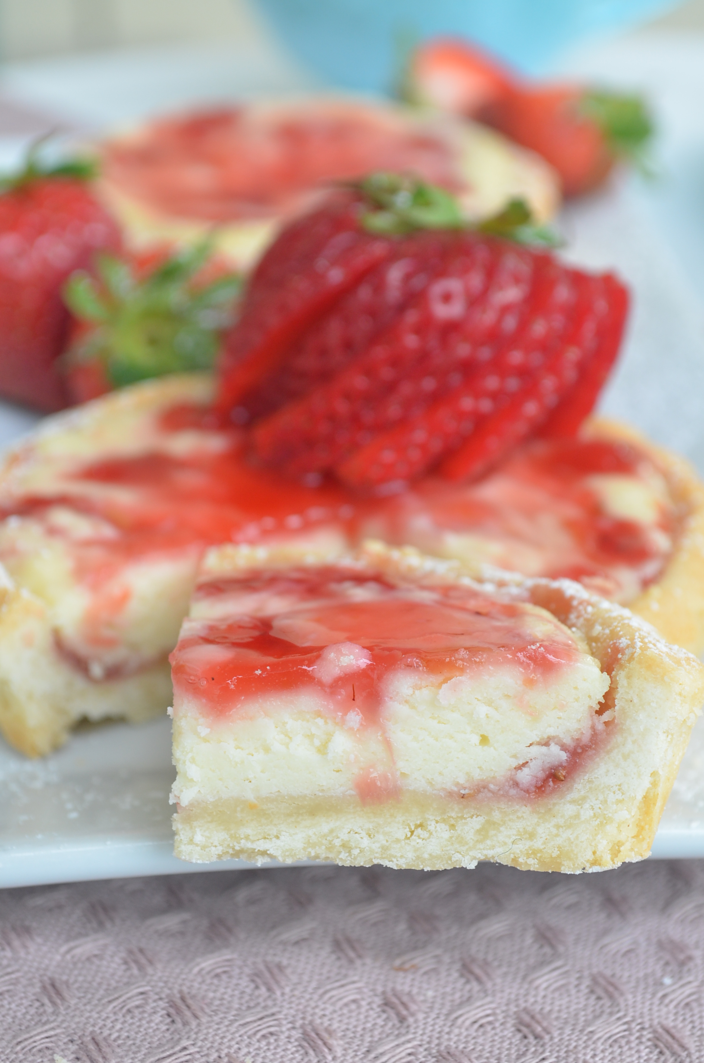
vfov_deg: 29.9
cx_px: 352
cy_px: 532
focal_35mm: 68
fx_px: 1989
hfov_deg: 20.1
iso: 400
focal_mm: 45
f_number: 7.1
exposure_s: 1/60
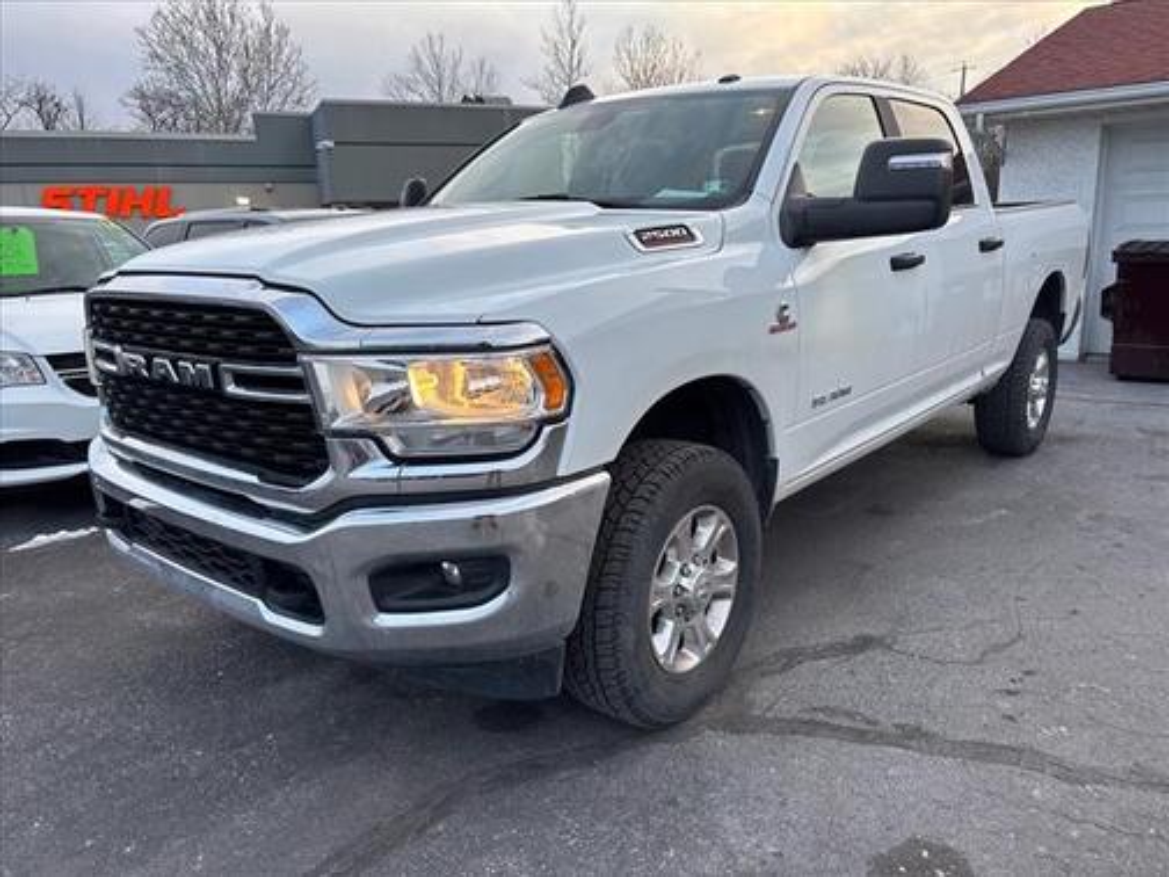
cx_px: 584
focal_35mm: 26
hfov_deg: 67.3
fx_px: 878
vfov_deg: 53.1
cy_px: 438
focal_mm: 5.96
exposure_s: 1/121
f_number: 1.6
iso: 64
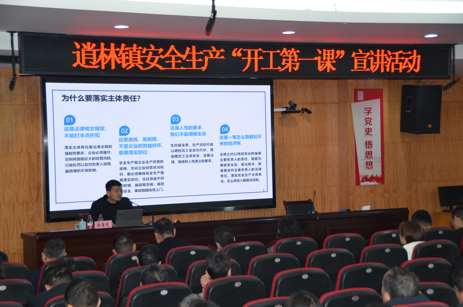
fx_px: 963
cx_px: 232
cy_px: 154
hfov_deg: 27.0
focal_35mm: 75
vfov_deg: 18.1
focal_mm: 50
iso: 720
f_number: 4.8
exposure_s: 1/60
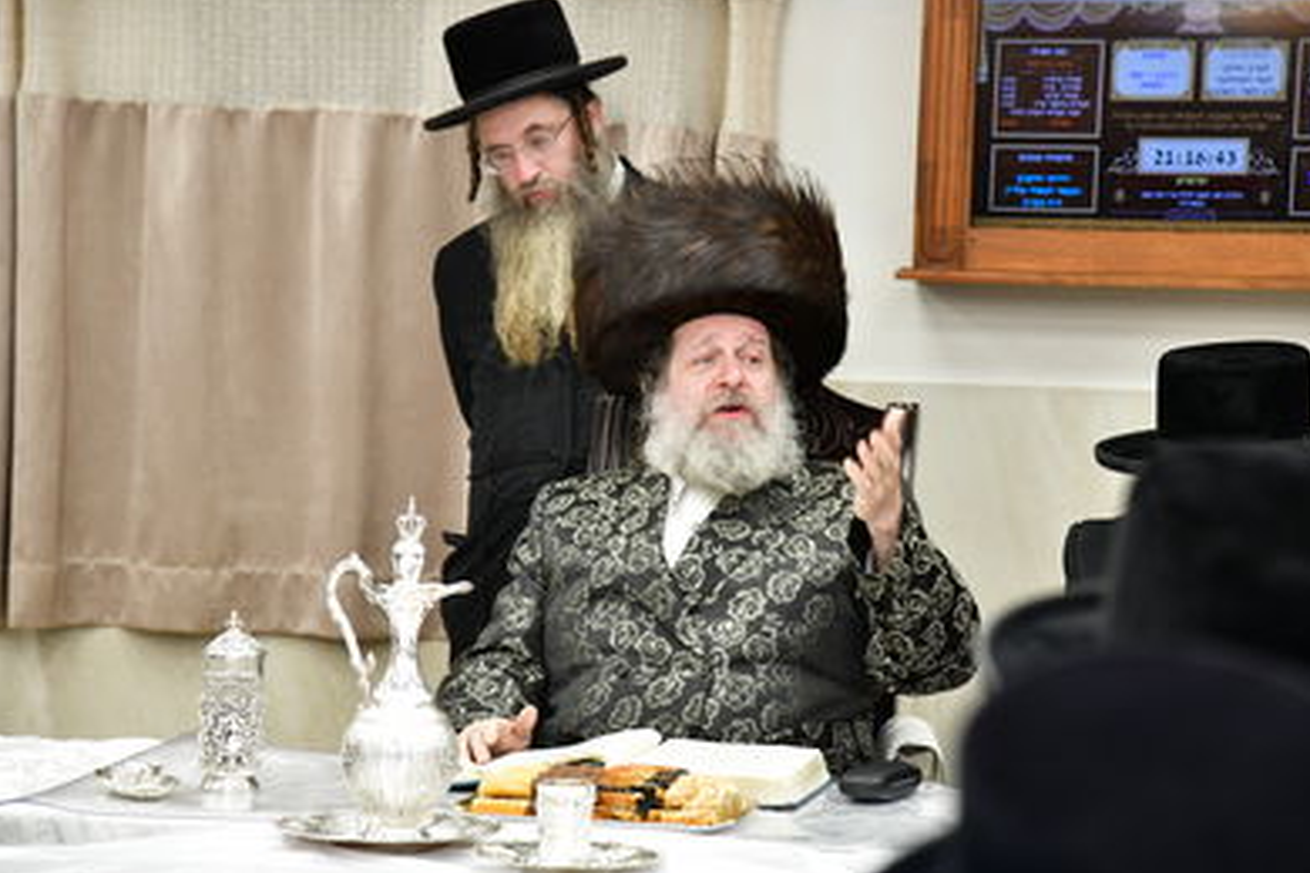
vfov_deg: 11.1
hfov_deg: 16.7
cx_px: 658
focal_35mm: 123
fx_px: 4475
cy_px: 430
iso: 1600
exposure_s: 1/100
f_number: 5.6
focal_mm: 120
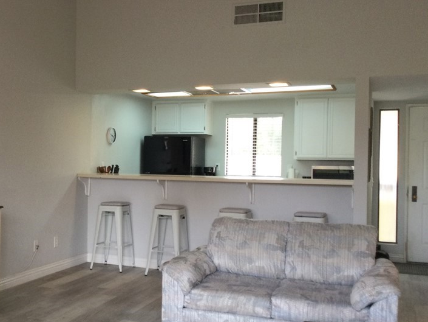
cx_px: 122
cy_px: 165
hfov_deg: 41.2
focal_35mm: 45
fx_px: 556
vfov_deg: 32.2
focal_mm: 3.3
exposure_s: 1/30
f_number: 2.4
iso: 50
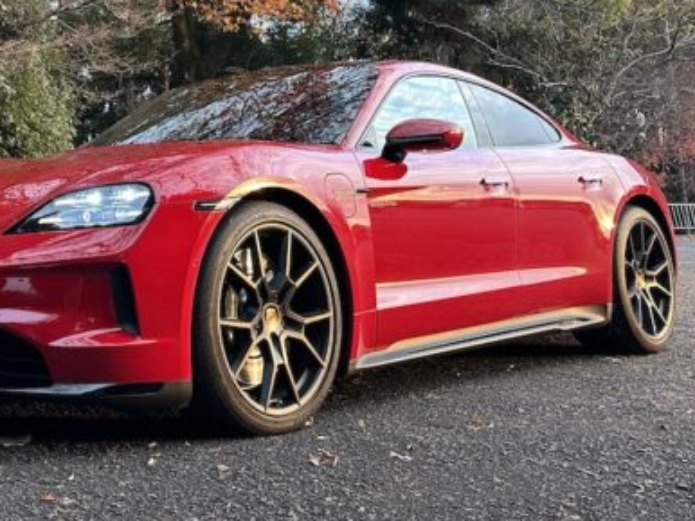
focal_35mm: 51
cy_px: 17
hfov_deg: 35.0
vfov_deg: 27.1
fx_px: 1023
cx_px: 50
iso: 160
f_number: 1.78
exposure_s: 1/111
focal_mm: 6.86
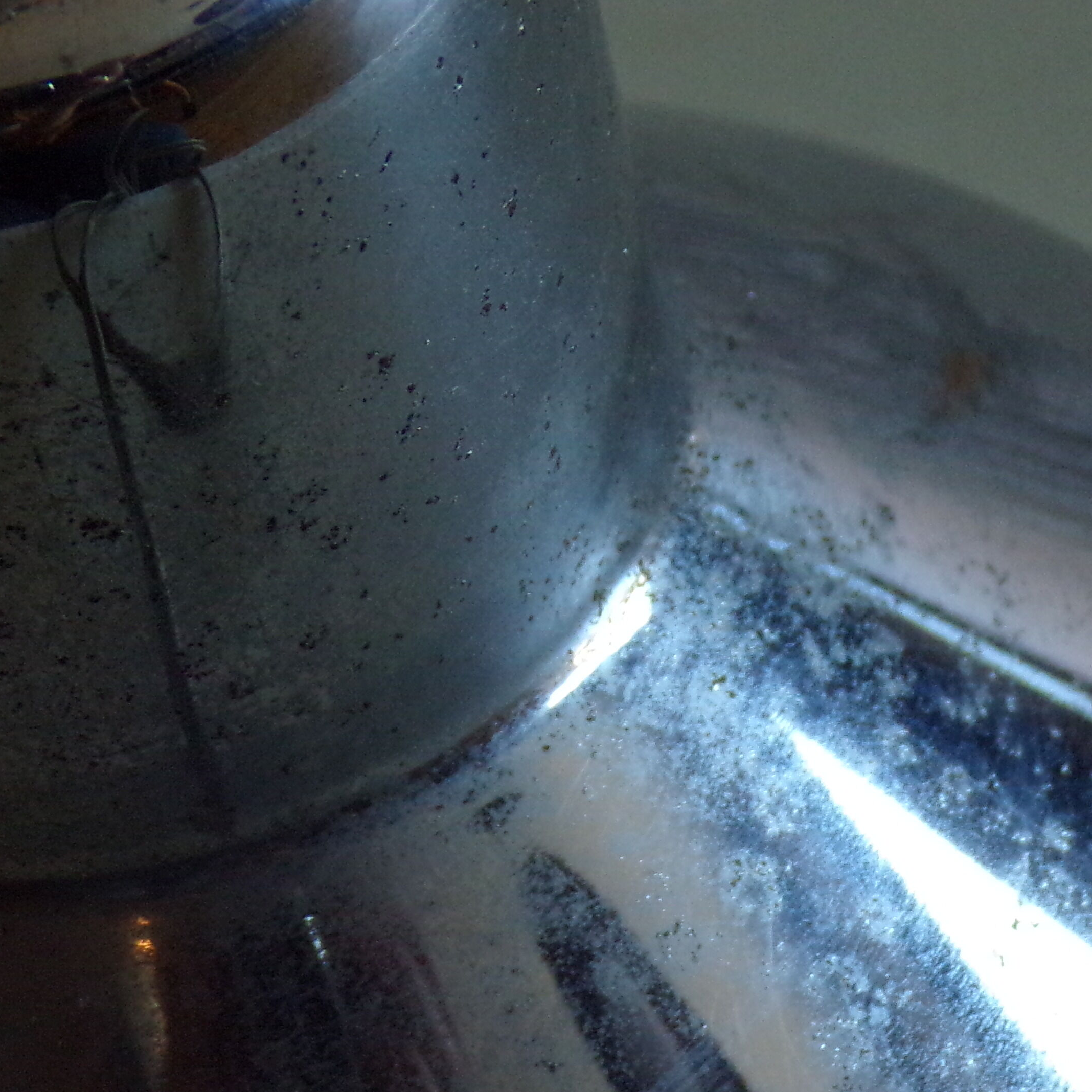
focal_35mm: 164
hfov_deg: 10.6
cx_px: 775
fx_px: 5853
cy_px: 862
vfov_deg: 10.6
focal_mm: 15.4
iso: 306
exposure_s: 1/50
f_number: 4
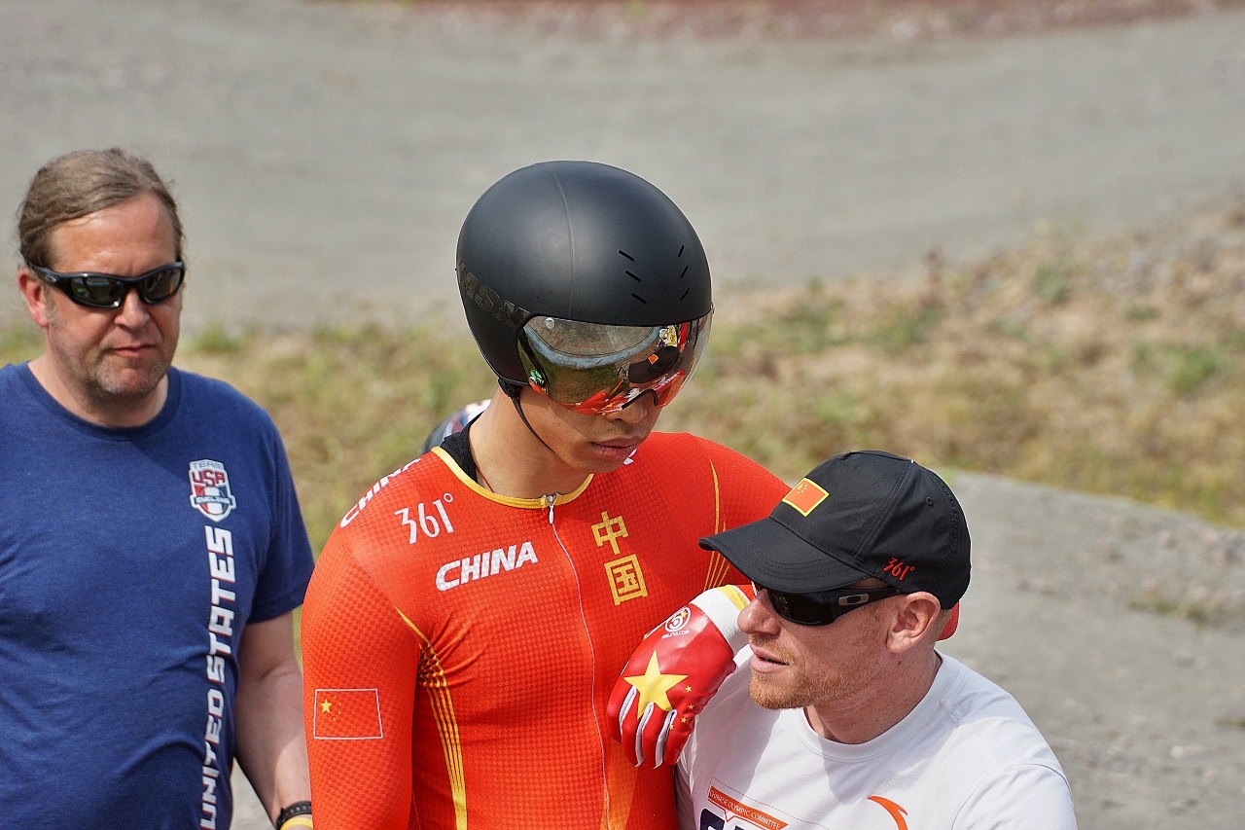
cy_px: 415
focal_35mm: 240
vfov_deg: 5.7
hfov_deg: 8.6
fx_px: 8298
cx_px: 622
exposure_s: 1/800
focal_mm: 160
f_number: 5.6
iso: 400
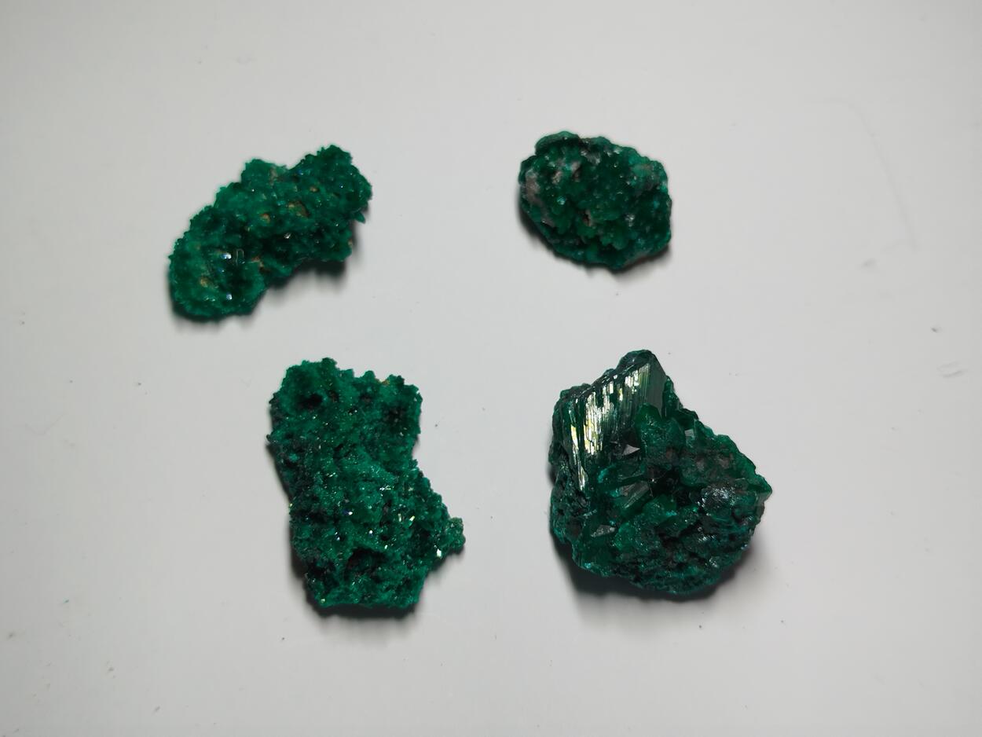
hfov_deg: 42.1
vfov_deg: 32.2
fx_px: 1277
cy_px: 368
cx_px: 491
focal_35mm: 45
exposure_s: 1/312
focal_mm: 5.31
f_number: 1.7
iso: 50
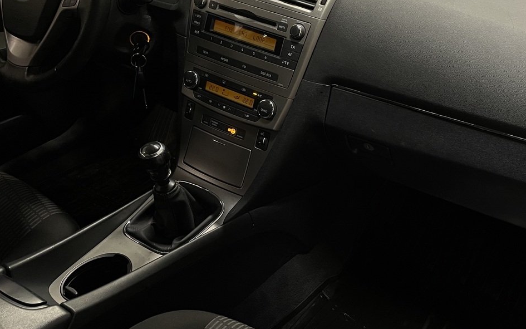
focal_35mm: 42
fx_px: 602
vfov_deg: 30.5
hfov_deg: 46.8
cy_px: 138
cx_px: 326
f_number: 1.6
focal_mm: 4.2
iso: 320
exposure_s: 1/50
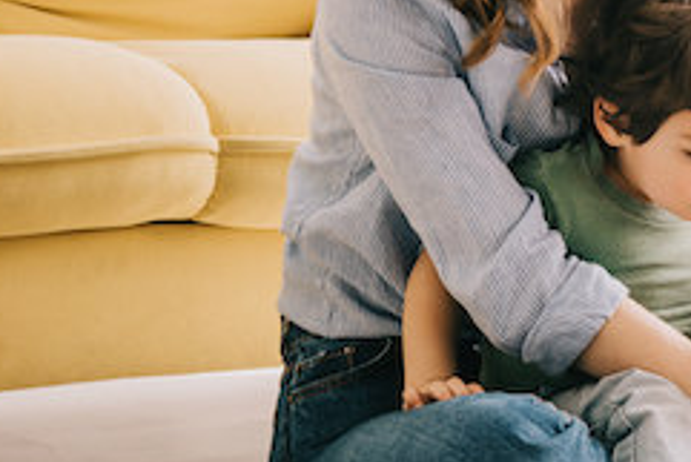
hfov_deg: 13.0
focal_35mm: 154
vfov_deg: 8.9
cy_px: 146
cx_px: 852
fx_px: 2958
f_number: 4.5
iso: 125
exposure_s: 1/200
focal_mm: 58
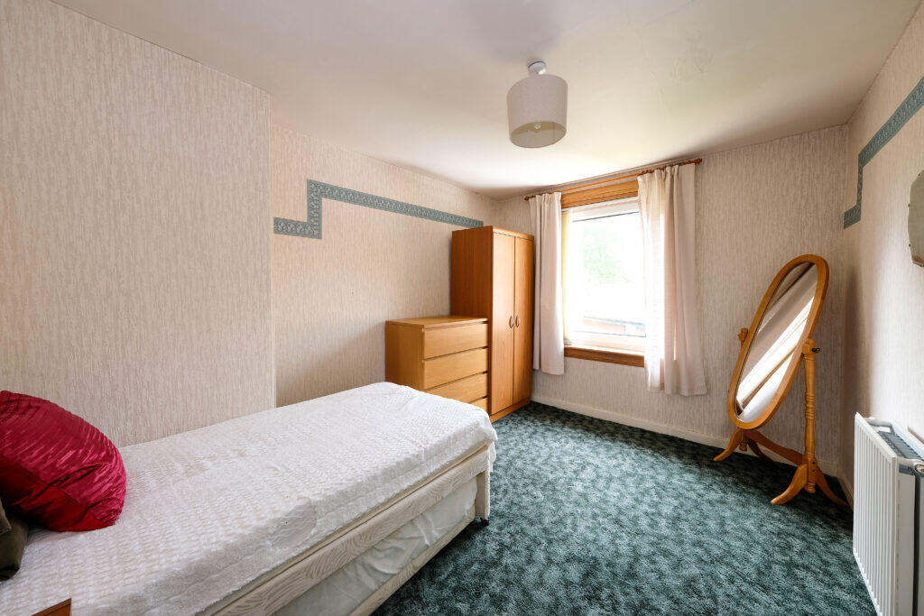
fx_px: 308
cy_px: 308
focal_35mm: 12
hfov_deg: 112.6
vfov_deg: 90.0
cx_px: 462
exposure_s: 1/8
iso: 200
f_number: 5.6
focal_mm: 8
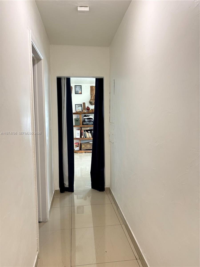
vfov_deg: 67.3
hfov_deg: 53.1
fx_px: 200
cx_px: 100
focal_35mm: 26
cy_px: 134
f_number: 1.6
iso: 250
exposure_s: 1/60
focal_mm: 5.96
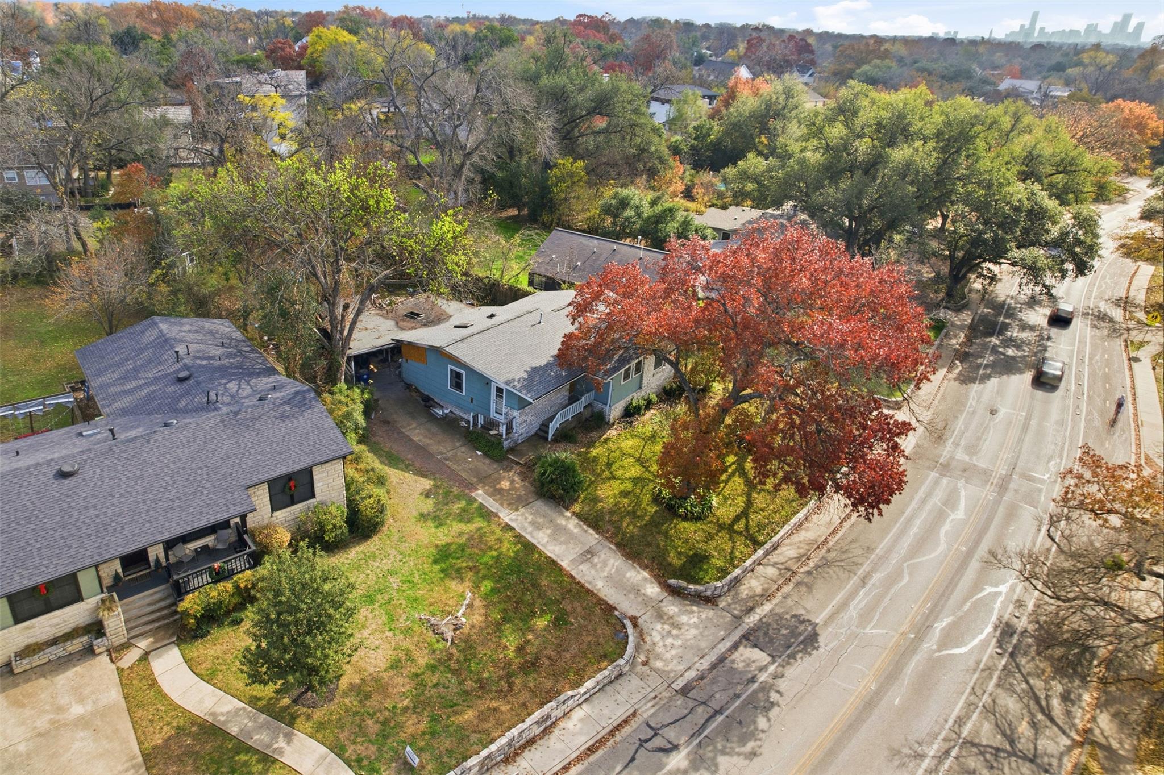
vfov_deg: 57.2
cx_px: 582
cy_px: 388
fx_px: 711
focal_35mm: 22
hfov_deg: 78.6
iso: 100
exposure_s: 1/80
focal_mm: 8.4
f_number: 2.8
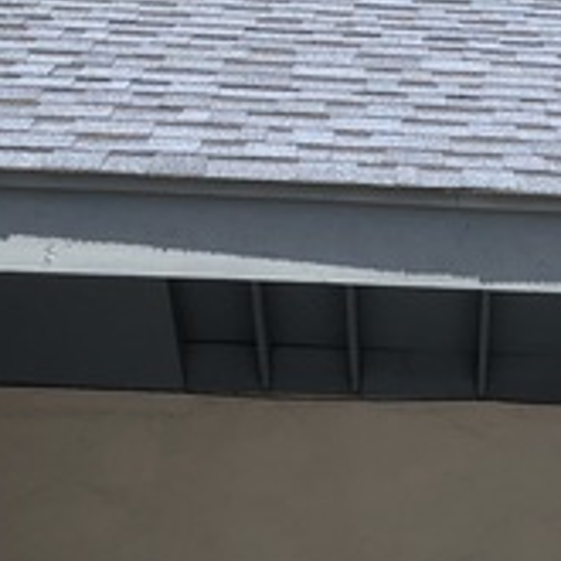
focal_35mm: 120
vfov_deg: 14.1
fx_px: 2200
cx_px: 796
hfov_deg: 13.8
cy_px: 677
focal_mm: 3.99
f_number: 1.8
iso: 20
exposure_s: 1/1156
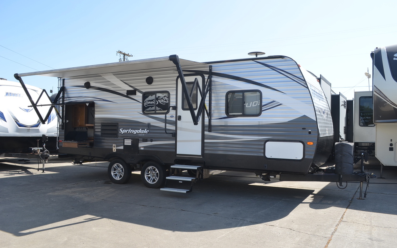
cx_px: 199
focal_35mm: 31
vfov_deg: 40.6
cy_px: 123
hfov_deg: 61.2
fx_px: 335
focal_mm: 20
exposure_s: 1/250
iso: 140
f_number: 8
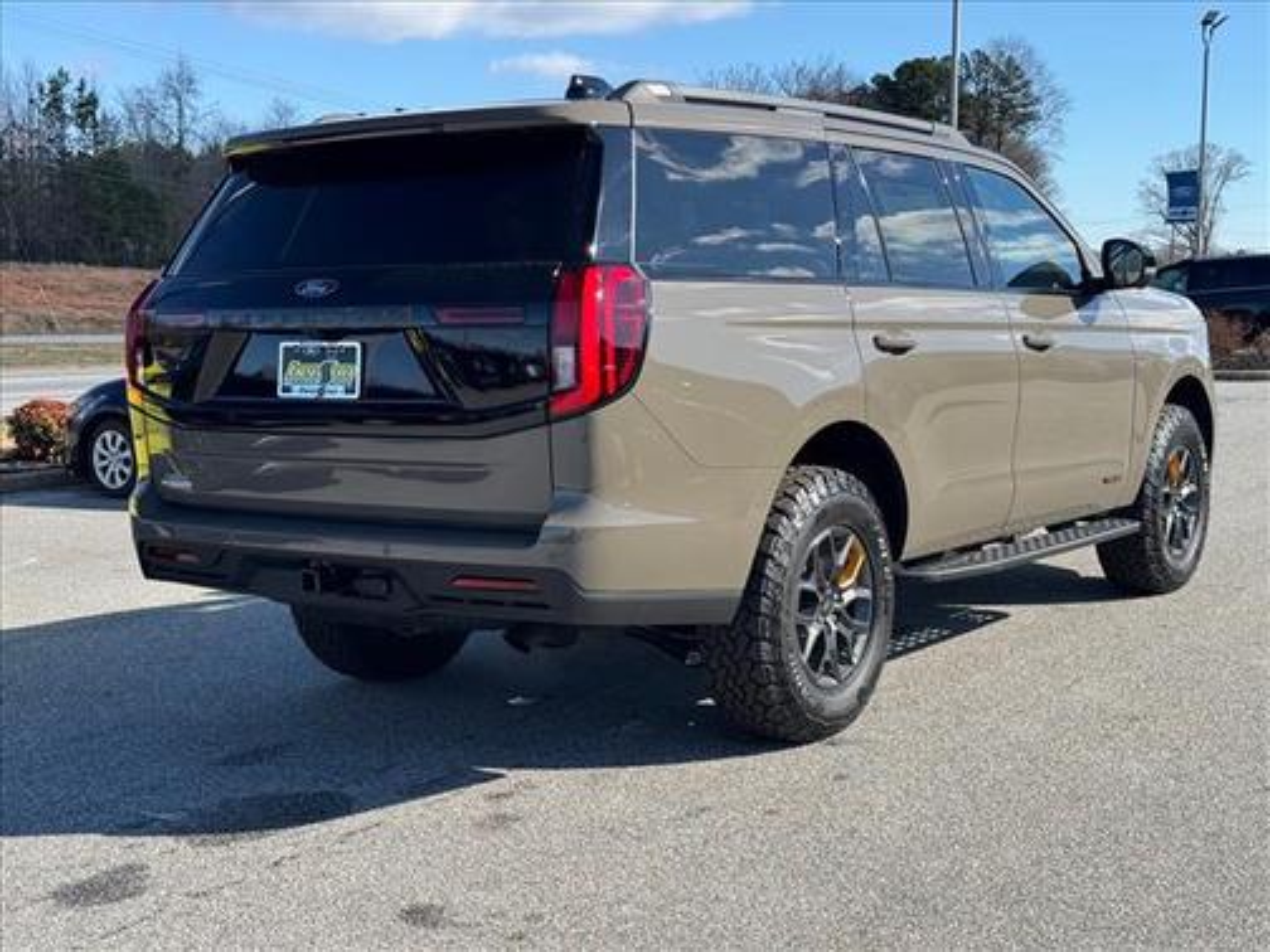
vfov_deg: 30.3
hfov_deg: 39.7
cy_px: 476
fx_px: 1761
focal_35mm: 48
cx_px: 635
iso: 64
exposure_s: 1/2331
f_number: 1.78
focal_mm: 6.76
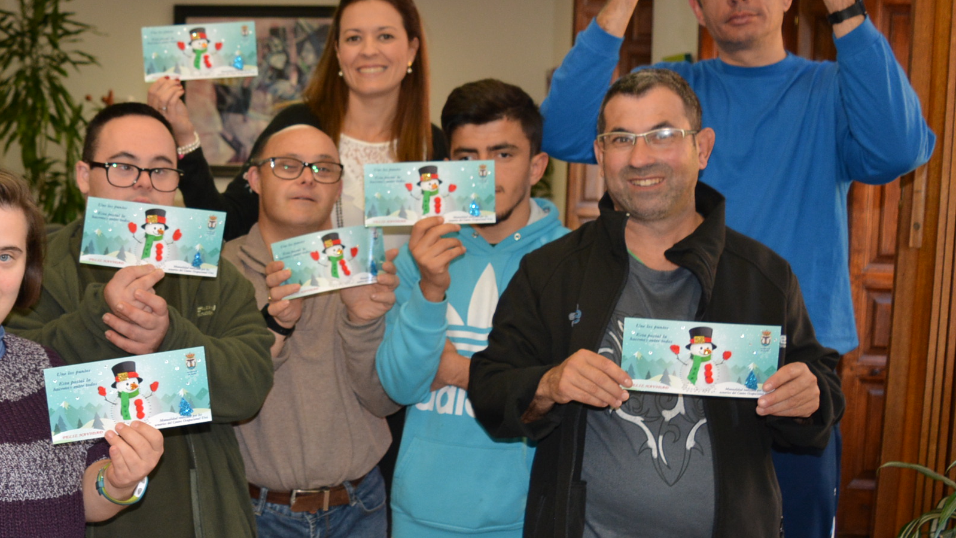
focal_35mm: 53
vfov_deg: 22.6
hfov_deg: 37.6
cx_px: 175
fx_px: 1344
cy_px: 291
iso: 400
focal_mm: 18
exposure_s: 1/125
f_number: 3.5
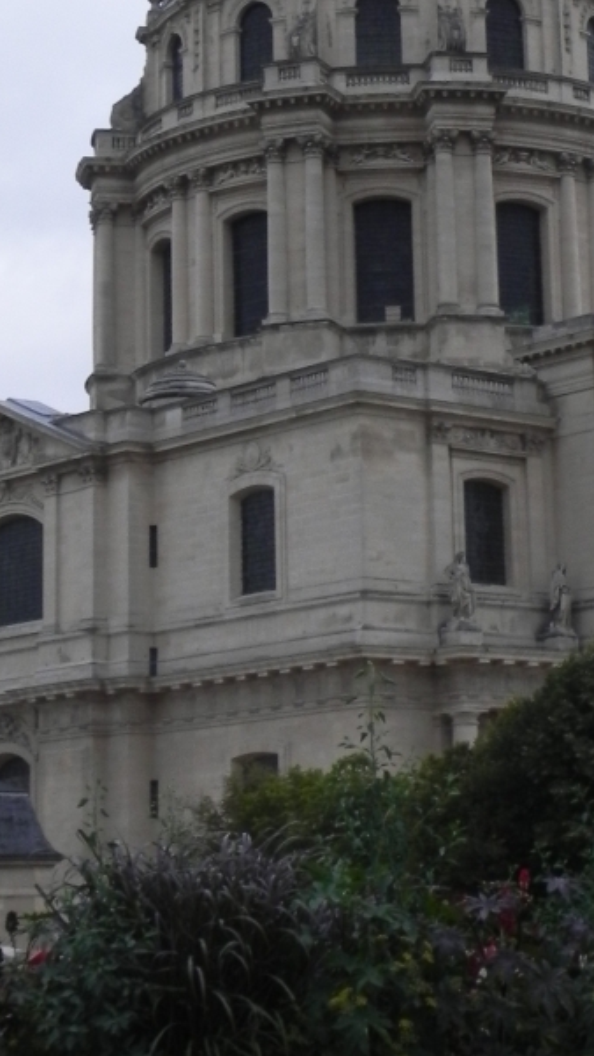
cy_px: 260
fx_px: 2800
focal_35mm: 100
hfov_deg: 12.1
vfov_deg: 21.2
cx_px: 318
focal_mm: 8.2
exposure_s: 1/575
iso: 160
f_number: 6.3
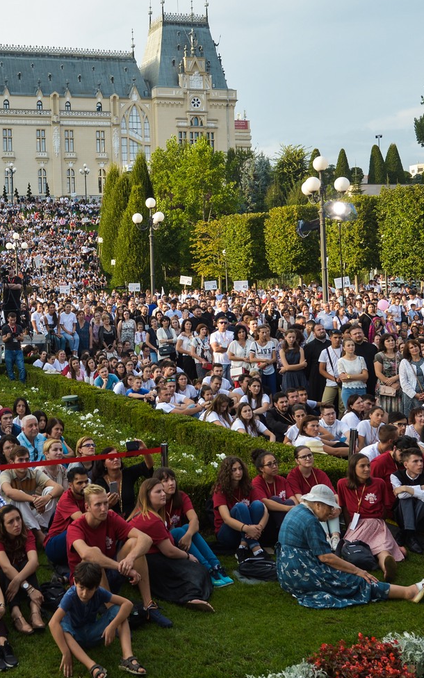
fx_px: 887
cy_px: 282
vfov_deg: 41.7
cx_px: 34
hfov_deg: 25.9
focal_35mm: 48
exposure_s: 1/100
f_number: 7.1
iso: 100
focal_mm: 24
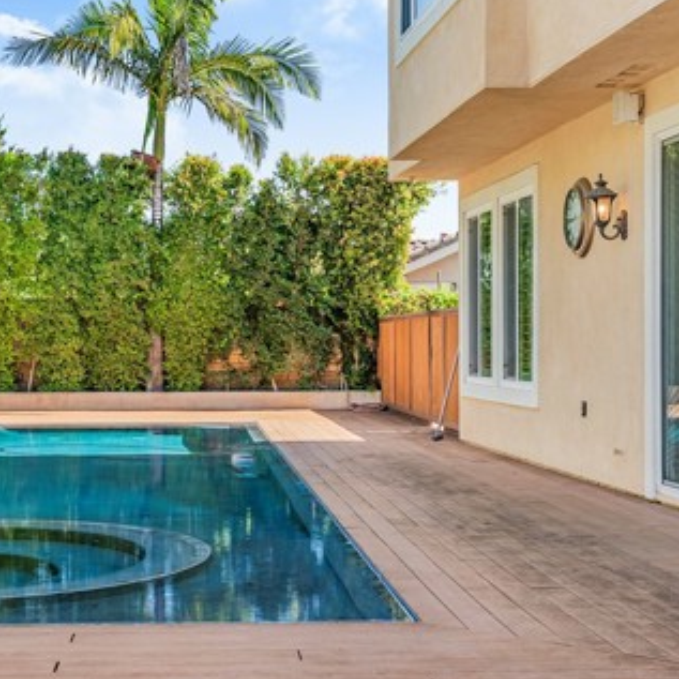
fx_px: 1332
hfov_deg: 28.3
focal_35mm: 60
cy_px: 340
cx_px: 201
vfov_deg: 28.6
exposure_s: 1/100
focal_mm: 35
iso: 80
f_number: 8
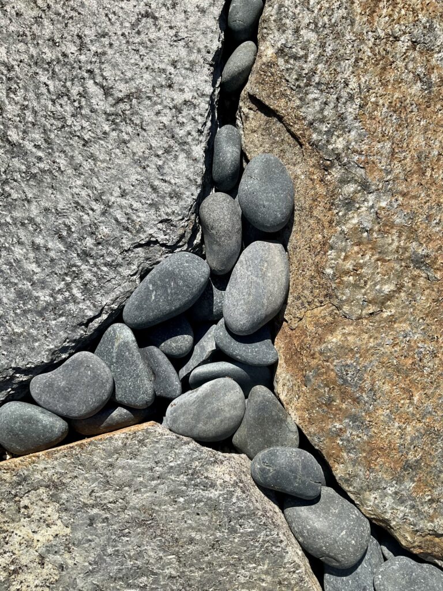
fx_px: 495
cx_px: 222
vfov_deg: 61.7
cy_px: 296
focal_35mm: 29
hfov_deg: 48.2
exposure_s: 1/2801
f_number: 1.8
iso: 25
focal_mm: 3
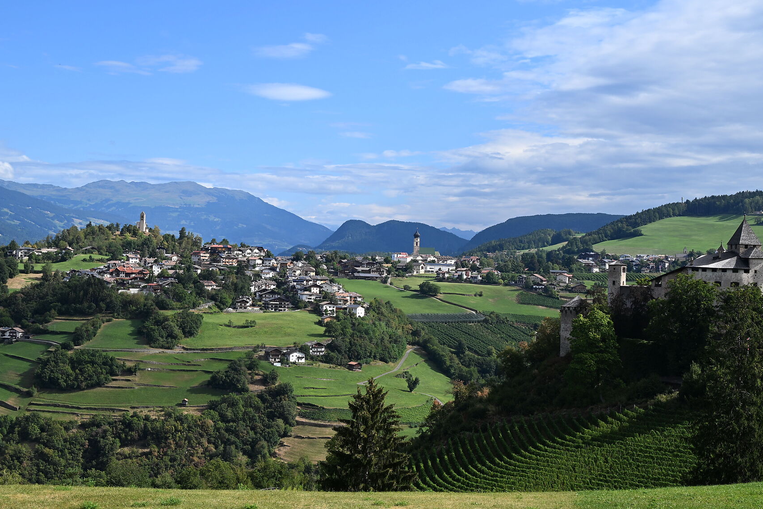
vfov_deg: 23.0
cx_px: 333
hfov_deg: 33.9
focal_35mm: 59
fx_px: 1250
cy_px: 222
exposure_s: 1/200
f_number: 9
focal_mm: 42
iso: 100
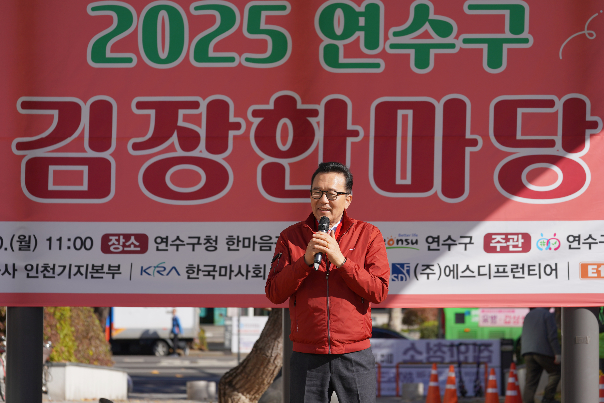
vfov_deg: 10.8
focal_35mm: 127
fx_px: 2131
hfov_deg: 16.1
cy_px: 202
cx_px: 302
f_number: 5.6
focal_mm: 127
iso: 100
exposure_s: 1/500
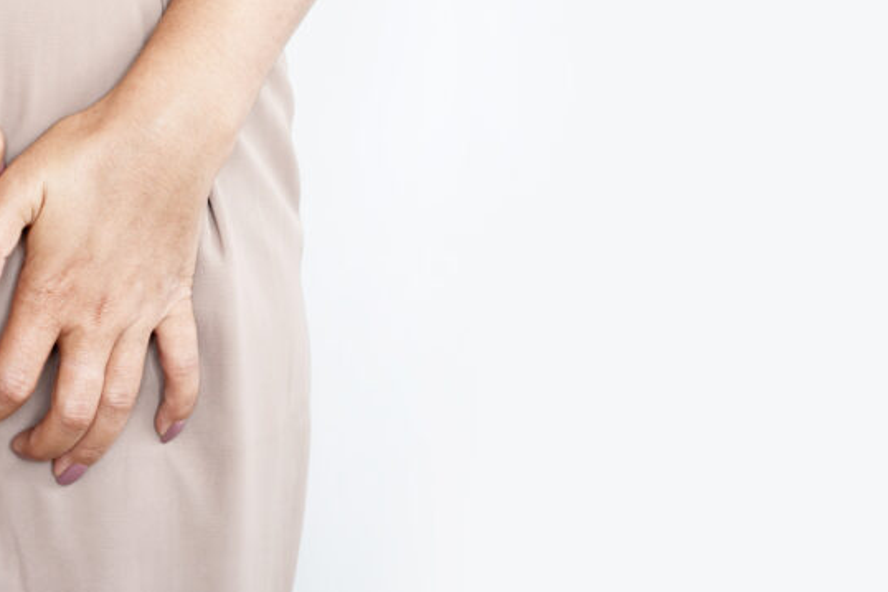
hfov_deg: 20.2
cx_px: 167
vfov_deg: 13.6
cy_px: 138
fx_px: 2466
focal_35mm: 100
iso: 100
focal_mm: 35
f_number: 3.5
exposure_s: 1/60
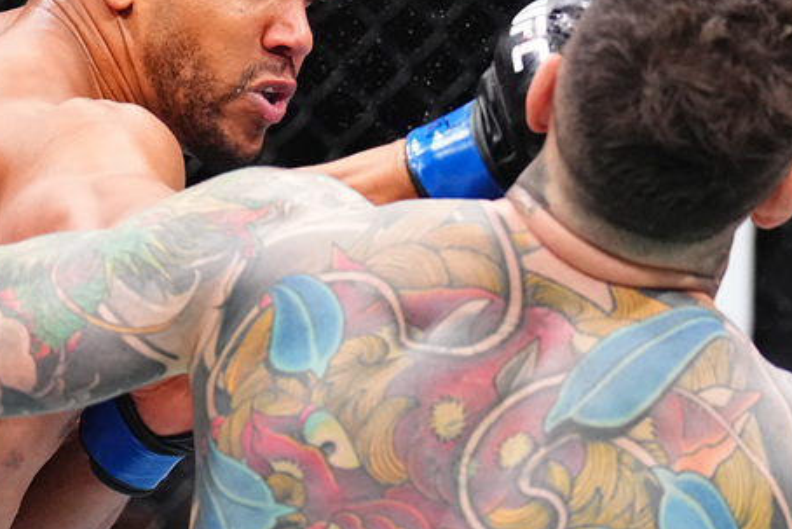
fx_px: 5810
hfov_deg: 7.8
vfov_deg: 5.2
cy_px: 367
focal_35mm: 264
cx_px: 304
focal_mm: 111
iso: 3200
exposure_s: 1/1600
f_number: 2.8
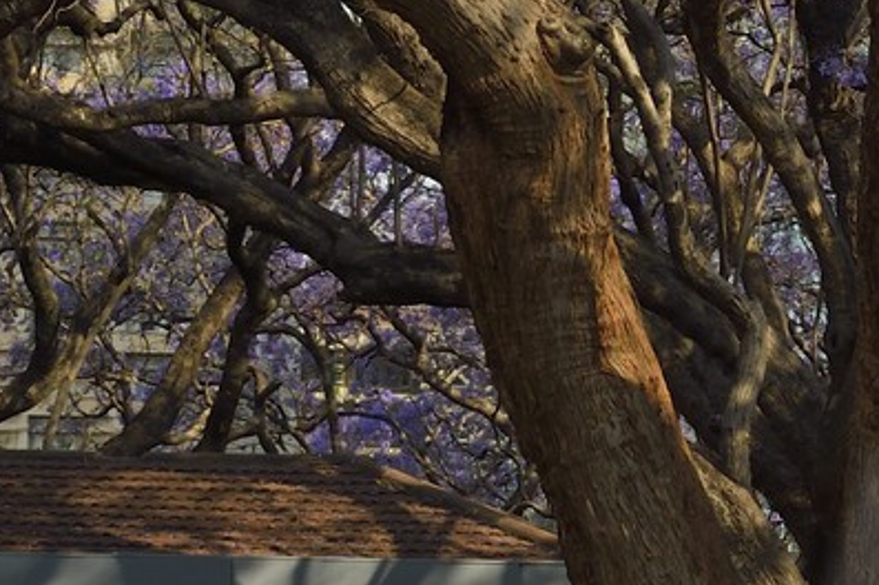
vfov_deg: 10.3
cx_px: 1703
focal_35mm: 129
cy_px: 851
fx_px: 3147
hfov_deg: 13.7
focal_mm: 32
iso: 200
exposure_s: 1/250
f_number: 9
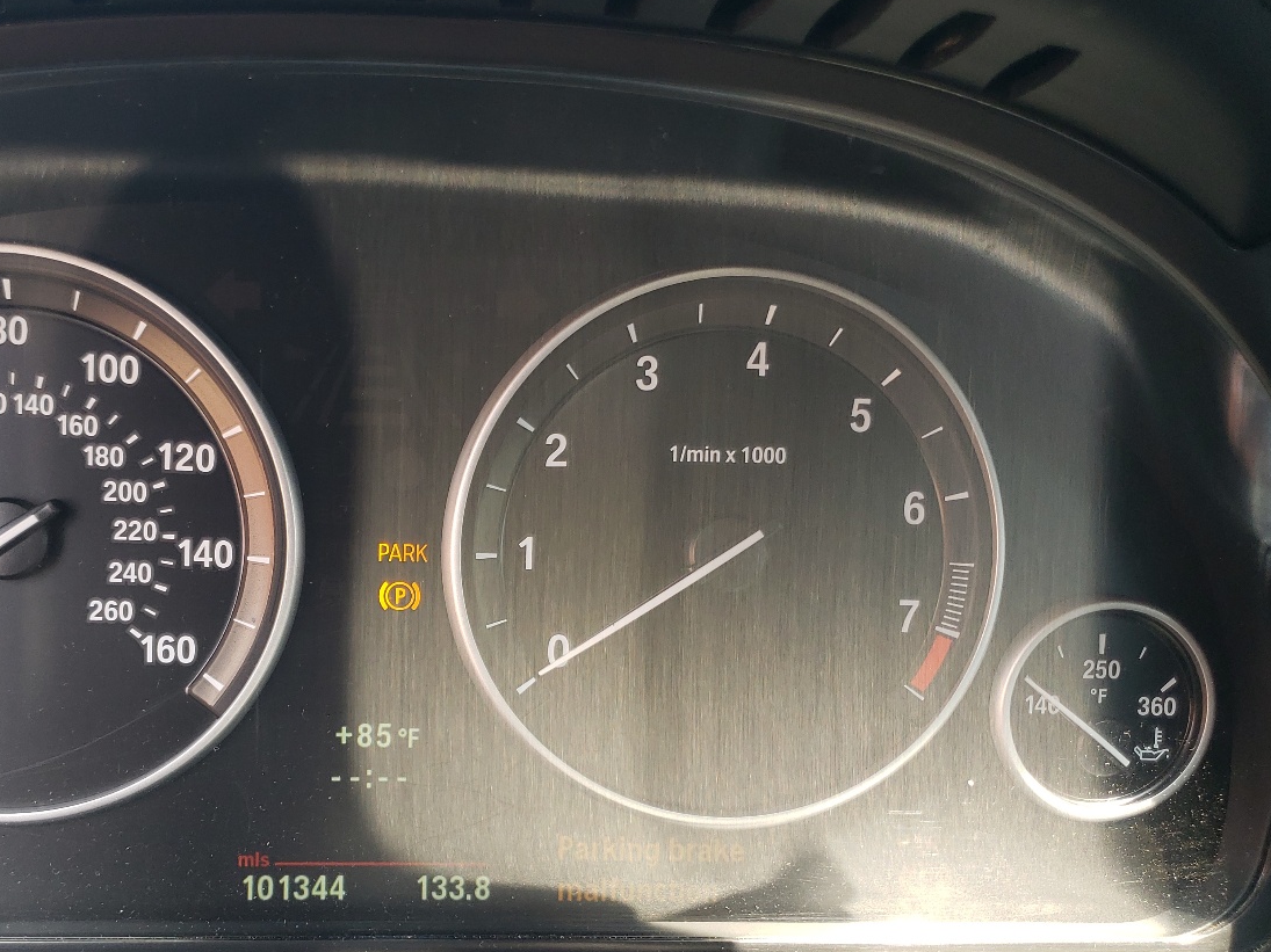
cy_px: 611
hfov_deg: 48.1
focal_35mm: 38
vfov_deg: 37.4
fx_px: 1395
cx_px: 419
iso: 51
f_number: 1.5
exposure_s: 1/100
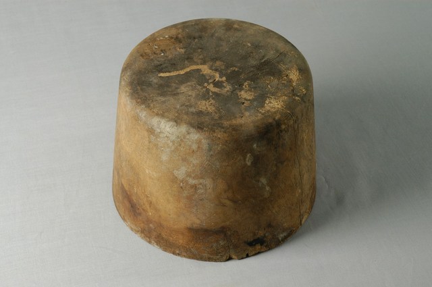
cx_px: 216
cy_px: 144
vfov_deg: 16.2
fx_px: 1007
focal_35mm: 84
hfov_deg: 24.2
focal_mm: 56
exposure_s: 1/5
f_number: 10
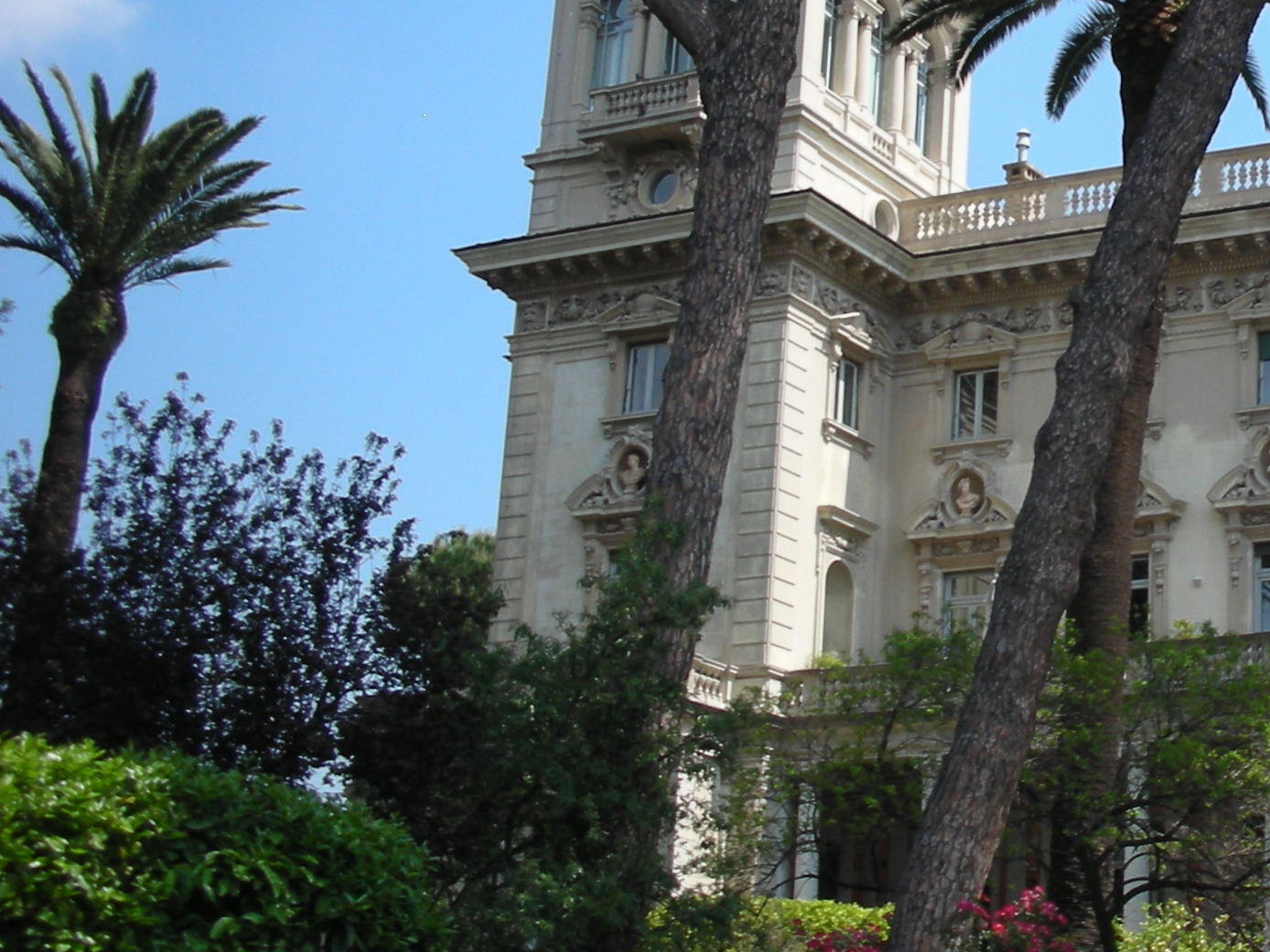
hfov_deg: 26.1
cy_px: 318
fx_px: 2605
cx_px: 1244
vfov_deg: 20.7
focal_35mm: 71
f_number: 8.5
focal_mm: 5.8
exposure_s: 1/62
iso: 50
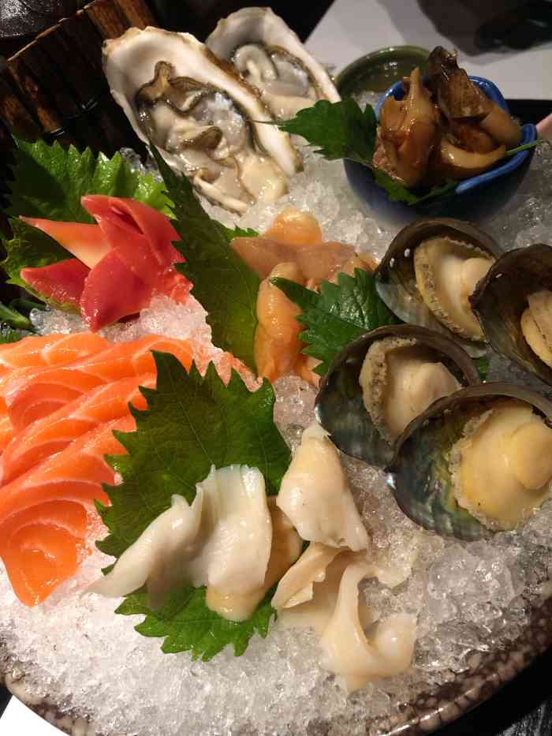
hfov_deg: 49.8
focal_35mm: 28
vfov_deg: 63.4
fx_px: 595
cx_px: 276
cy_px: 368
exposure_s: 1/17
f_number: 1.8
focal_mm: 4
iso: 64
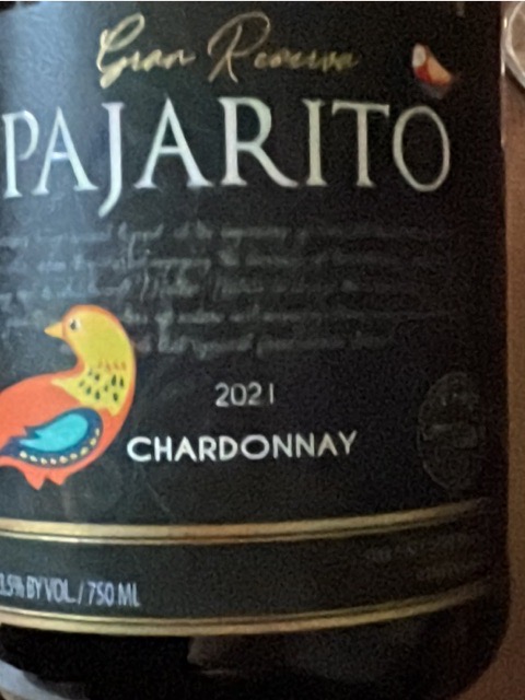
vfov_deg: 60.0
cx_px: 262
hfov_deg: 46.8
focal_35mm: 30
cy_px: 350
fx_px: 607
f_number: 2.4
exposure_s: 1/40
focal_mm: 1.54
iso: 2500
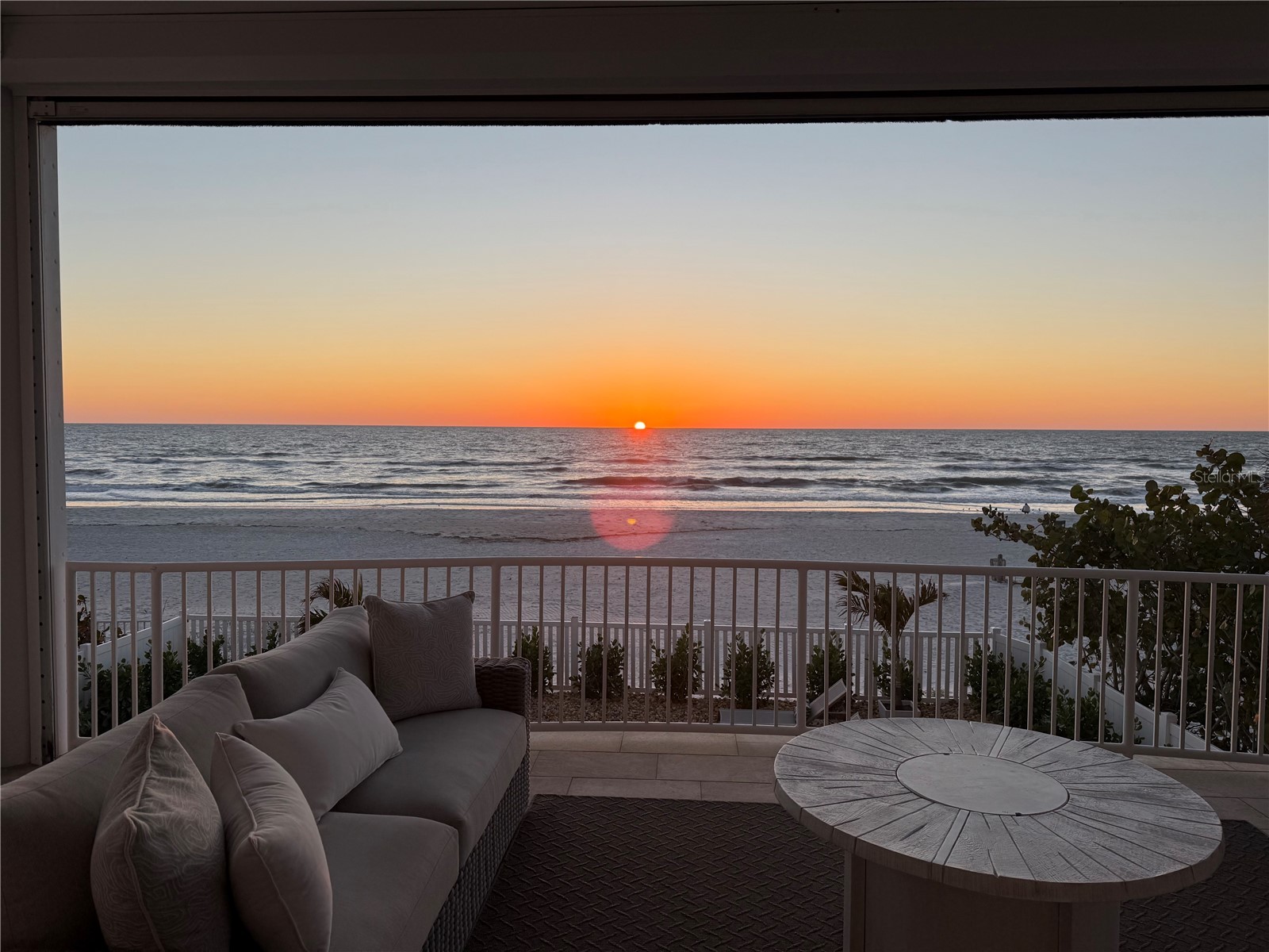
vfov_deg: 56.8
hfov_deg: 71.6
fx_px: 880
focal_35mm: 24
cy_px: 476
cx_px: 634
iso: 80
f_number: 1.78
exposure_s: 1/1106
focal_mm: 6.76
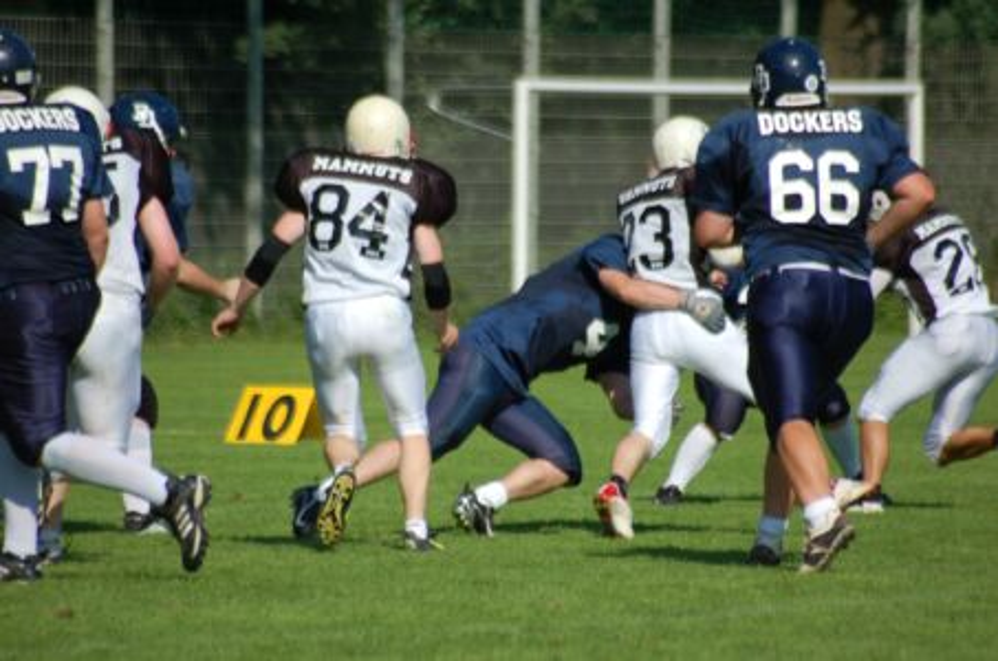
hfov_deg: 4.6
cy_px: 330
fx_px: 12449
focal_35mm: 450
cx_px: 499
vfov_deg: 3.0
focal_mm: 300
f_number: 5.6
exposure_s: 1/1000
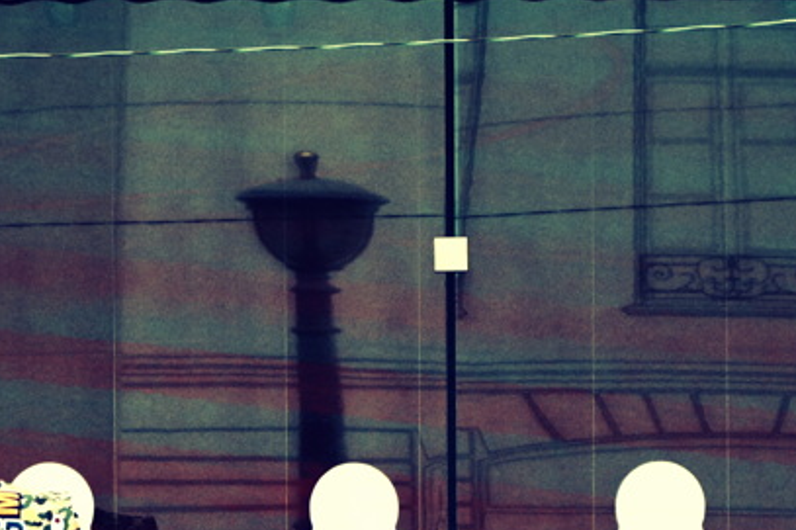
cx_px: 356
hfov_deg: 2.7
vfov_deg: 1.8
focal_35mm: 754
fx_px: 16664
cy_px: 473
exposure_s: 1/320
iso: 800
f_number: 8
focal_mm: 200
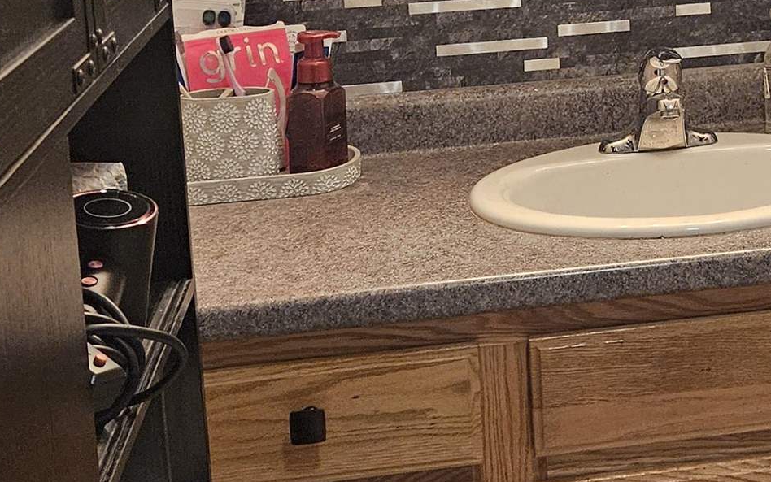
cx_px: 705
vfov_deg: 15.9
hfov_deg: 25.3
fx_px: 1660
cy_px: -100
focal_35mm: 79
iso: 640
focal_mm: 5.4
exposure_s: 1/120
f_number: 1.8
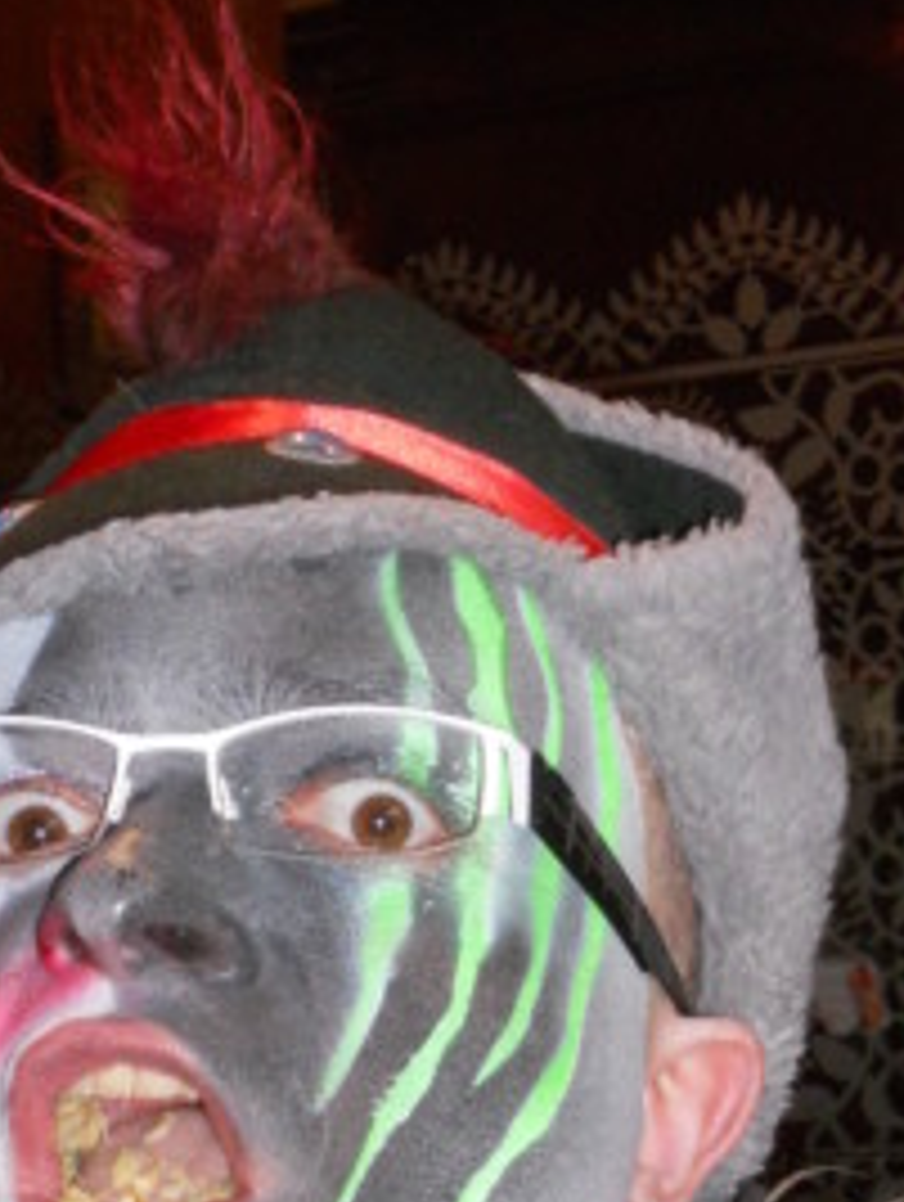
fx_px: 5002
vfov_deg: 13.6
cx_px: 385
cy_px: 1089
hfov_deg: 10.3
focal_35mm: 144
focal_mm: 13.9
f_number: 5.9
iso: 400
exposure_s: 1/60
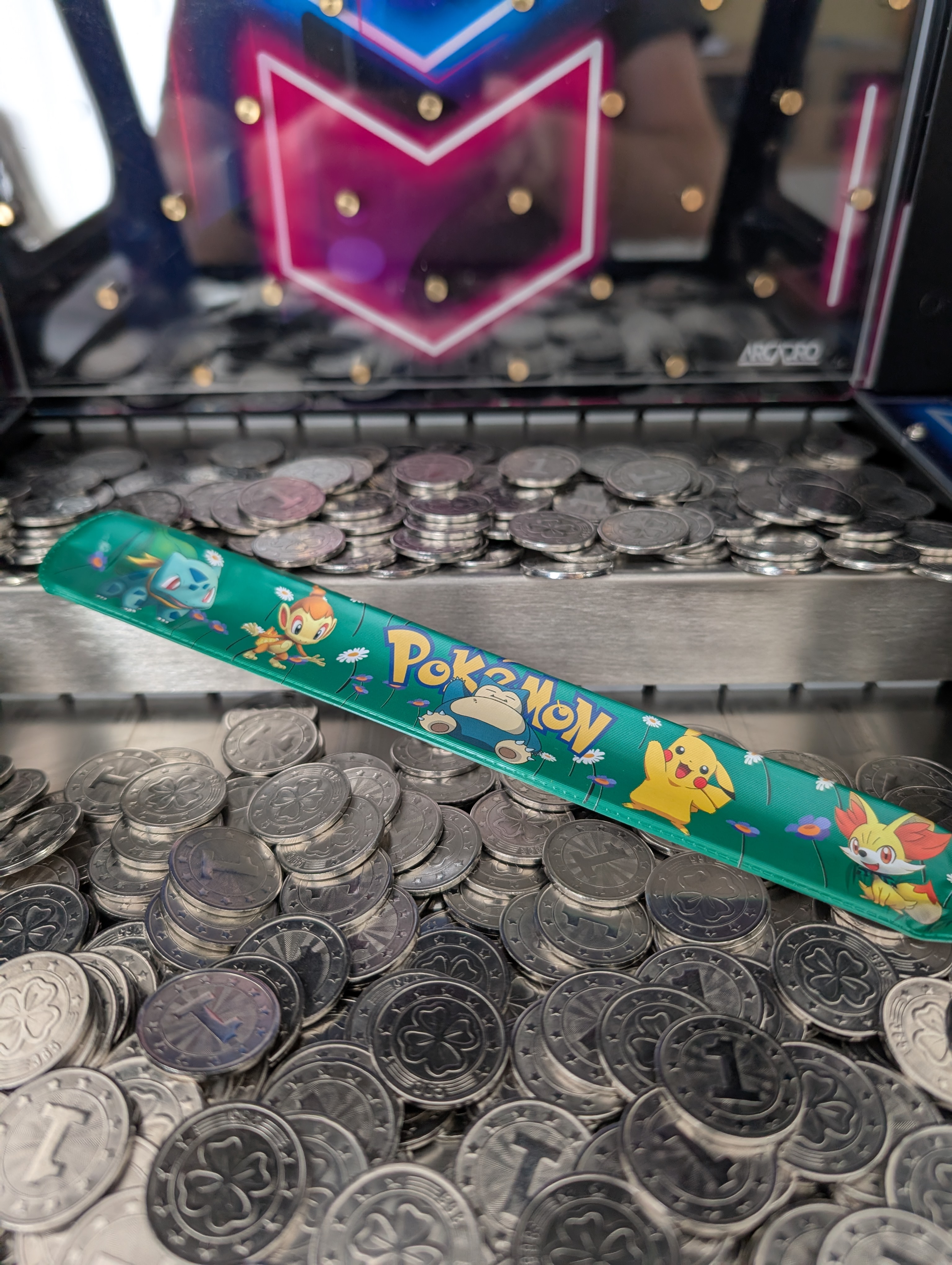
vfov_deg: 71.5
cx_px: 476
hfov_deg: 56.9
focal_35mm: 24
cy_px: 632
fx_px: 878
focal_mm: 6.9
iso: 101
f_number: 1.68
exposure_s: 1/110
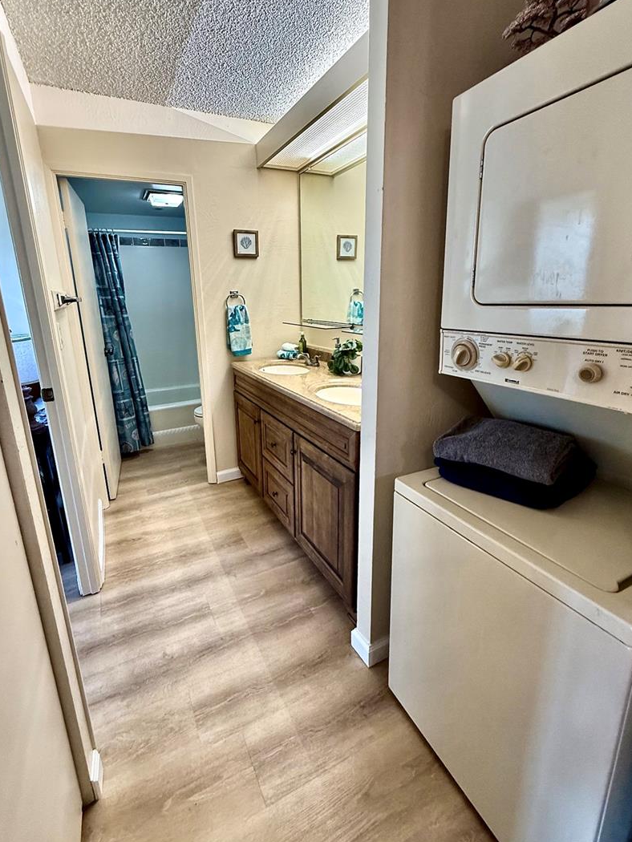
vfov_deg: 94.4
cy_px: 395
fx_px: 389
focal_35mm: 16
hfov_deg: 78.0
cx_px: 292
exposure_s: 1/120
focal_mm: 2.22
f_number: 2.2
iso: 200
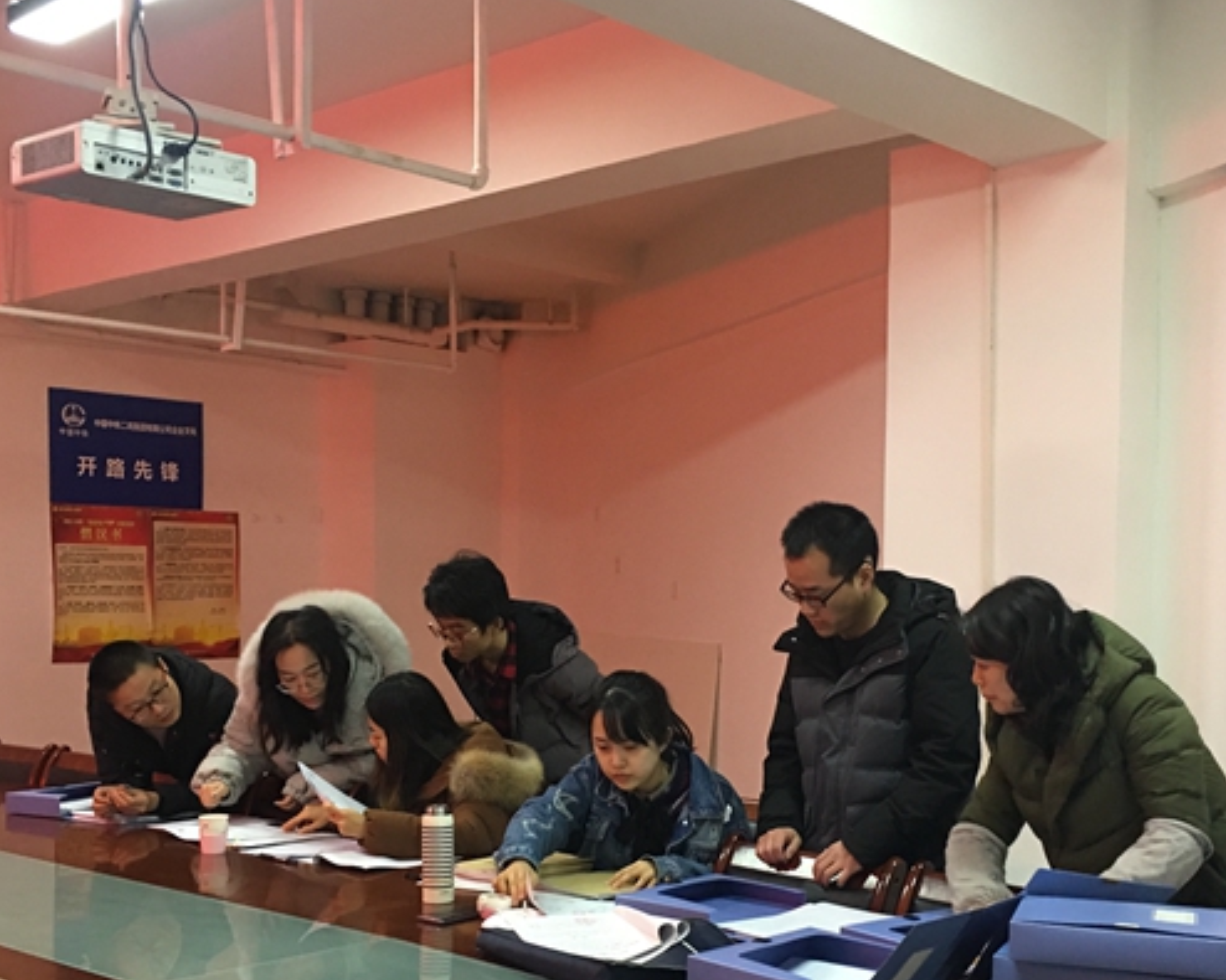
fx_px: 1560
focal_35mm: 43
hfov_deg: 42.9
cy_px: 674
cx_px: 658
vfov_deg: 34.5
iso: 100
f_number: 2.2
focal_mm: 4.15
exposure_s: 1/10
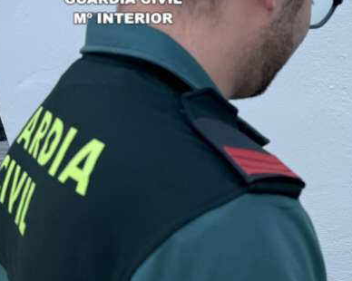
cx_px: 438
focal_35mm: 64
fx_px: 666
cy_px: 185
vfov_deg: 23.7
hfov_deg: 26.0
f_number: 1.78
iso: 80
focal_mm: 6.76
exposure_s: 1/488
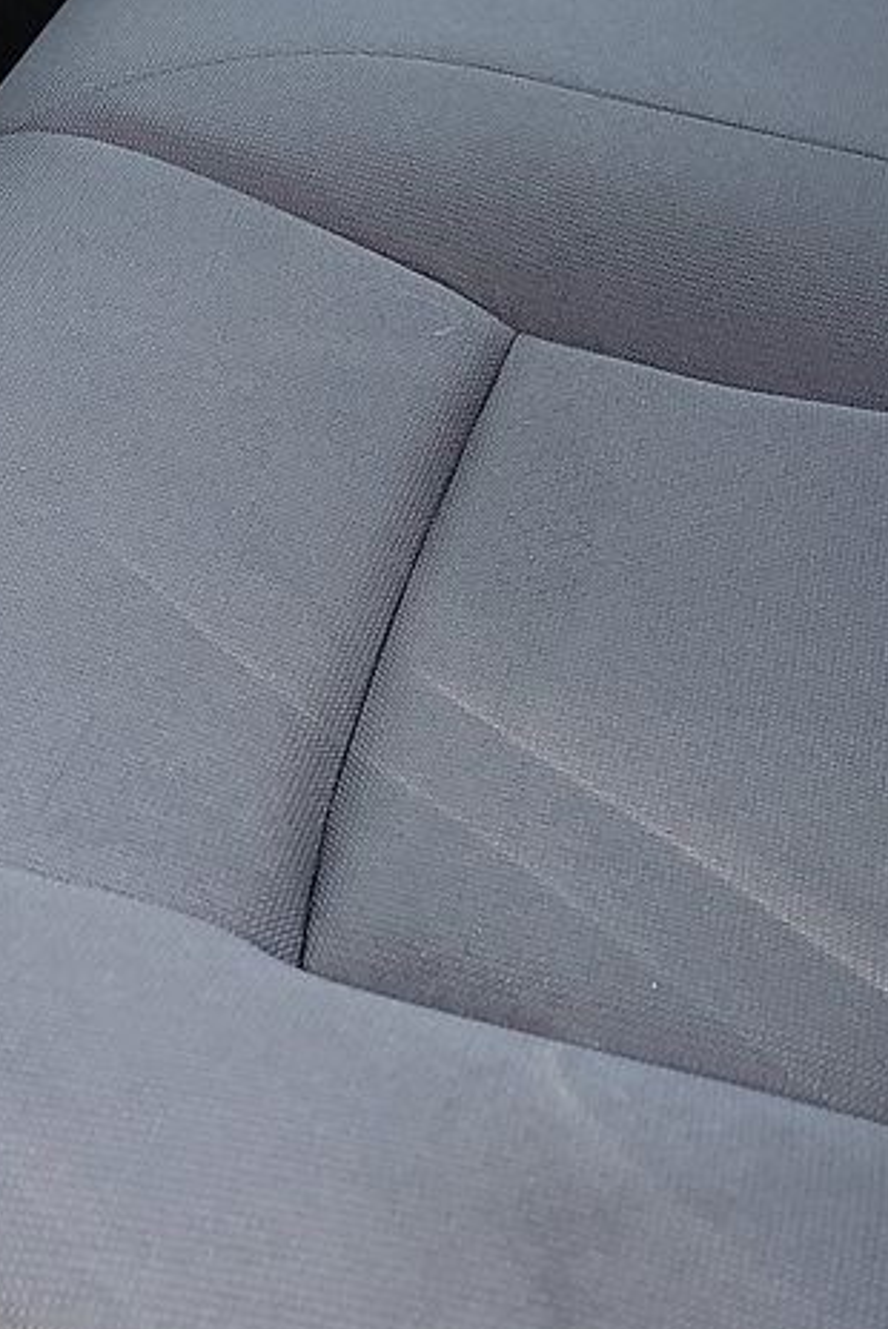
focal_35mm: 86
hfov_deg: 15.9
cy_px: 387
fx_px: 3177
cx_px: 370
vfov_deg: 23.5
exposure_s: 1/59
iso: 192
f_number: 1.8
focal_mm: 6.7
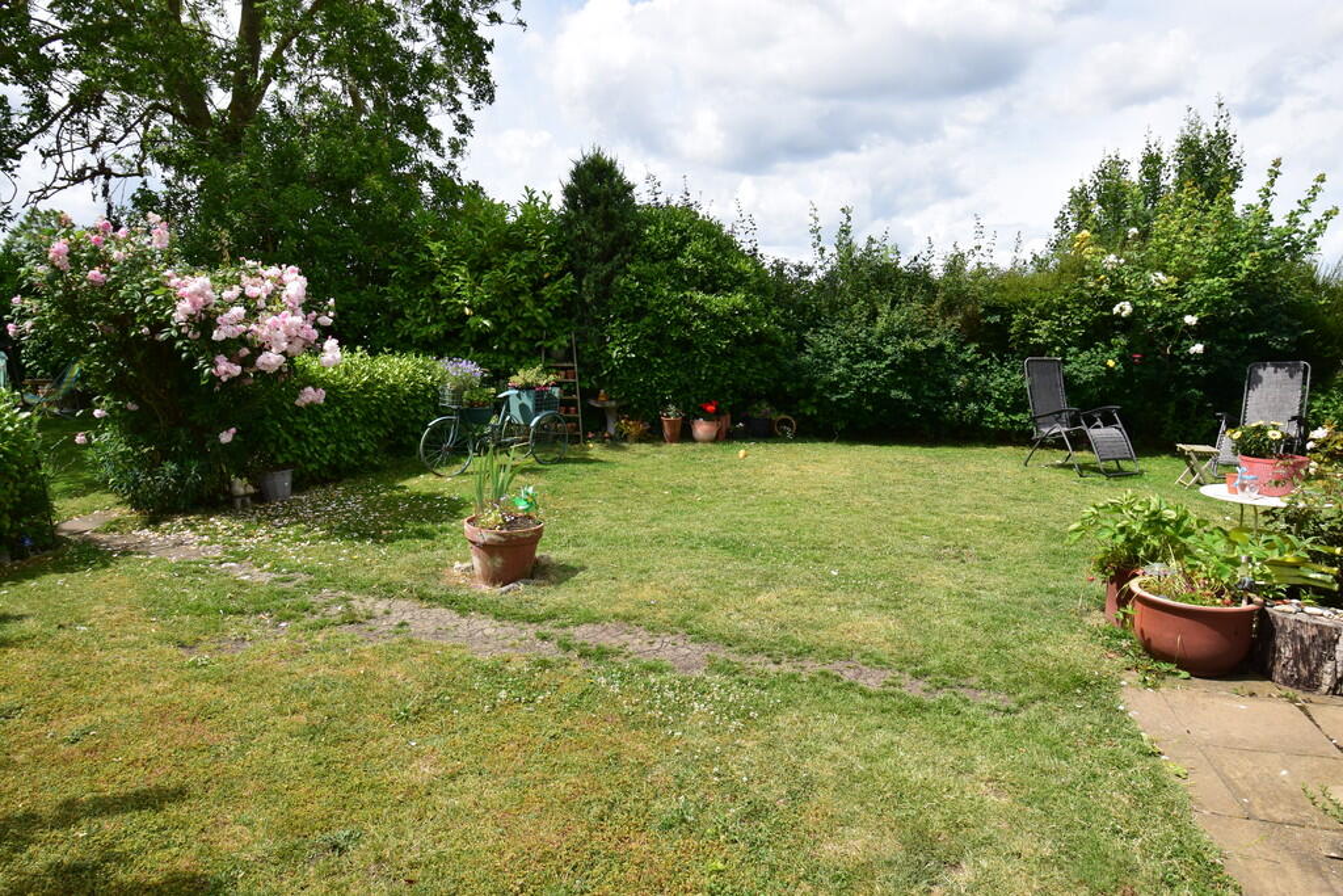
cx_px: 672
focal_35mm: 21
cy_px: 448
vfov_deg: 59.5
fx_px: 783
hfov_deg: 81.2
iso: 400
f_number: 11
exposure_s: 1/500
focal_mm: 14
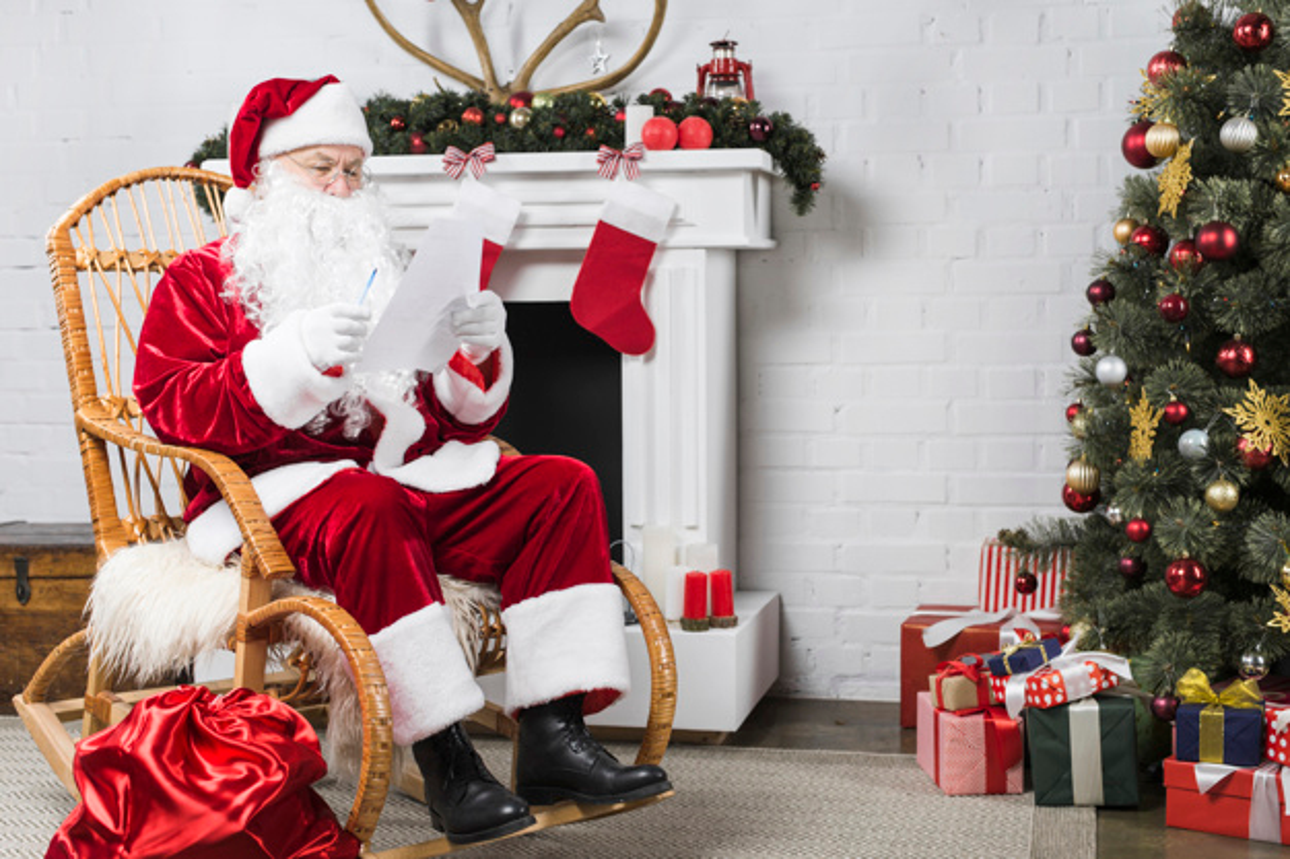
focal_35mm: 50
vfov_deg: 27.0
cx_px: 645
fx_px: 1791
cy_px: 430
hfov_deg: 39.6
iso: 160
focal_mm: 50
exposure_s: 1/160
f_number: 4
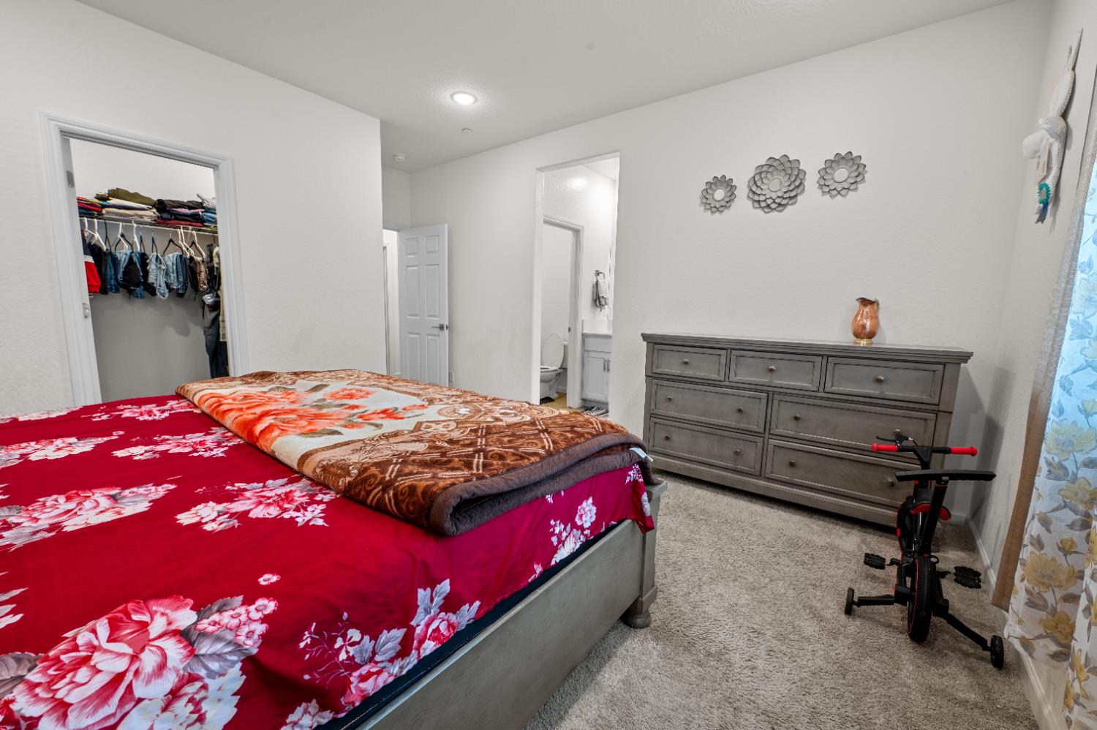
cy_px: 365
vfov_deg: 81.1
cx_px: 548
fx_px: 426
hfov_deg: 104.3
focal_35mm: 14
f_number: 9
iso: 250
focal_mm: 14
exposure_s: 1/1.25
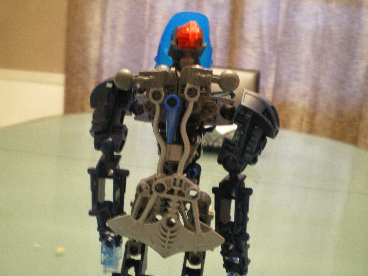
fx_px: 404
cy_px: 138
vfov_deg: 37.7
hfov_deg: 49.0
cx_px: 184
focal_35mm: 38
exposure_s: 1/6
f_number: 3.1
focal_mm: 6.3
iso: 400
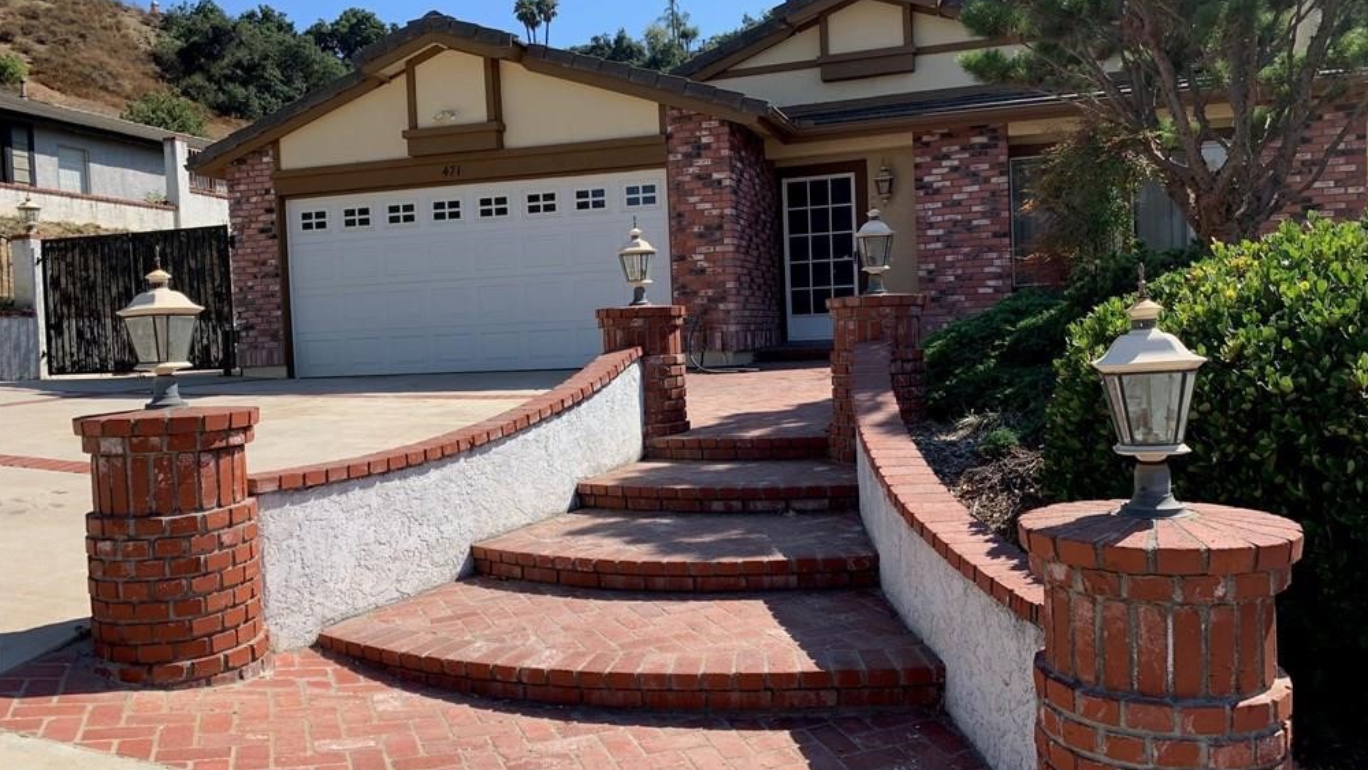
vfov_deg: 40.2
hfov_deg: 66.1
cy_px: 386
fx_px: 1052
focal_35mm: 29
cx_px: 694
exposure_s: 1/1634
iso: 25
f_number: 1.8
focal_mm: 4.25
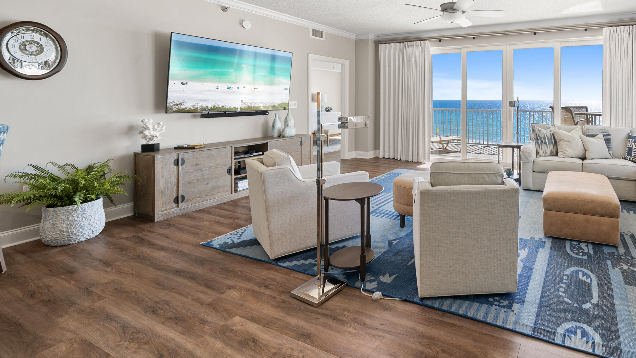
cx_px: 447
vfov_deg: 58.8
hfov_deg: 87.8
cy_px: 104
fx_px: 304
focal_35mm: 18
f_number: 7.1
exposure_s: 1/4
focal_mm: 12
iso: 125
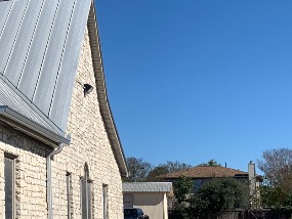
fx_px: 709
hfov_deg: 22.0
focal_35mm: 84
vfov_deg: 17.6
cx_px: -31
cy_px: 110
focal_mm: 4.25
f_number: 1.8
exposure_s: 1/3650
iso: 25
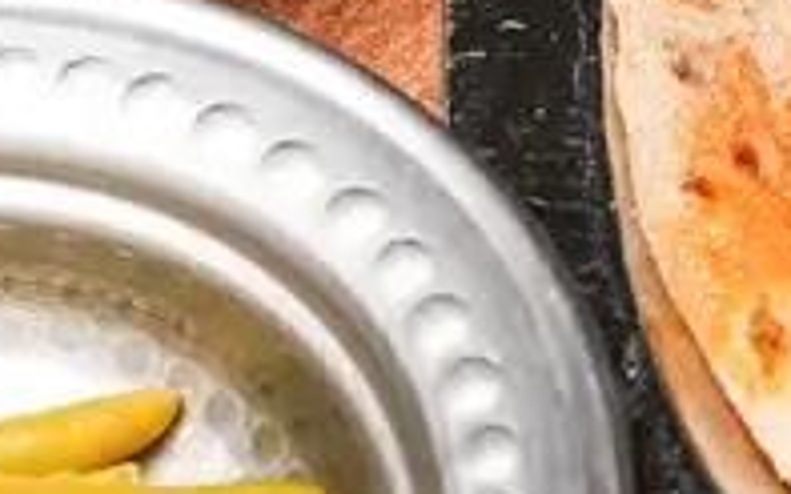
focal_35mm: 326
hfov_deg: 6.2
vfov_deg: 4.0
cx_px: 1706
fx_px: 7026
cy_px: -372
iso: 500
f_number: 4
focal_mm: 35
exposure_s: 1/160
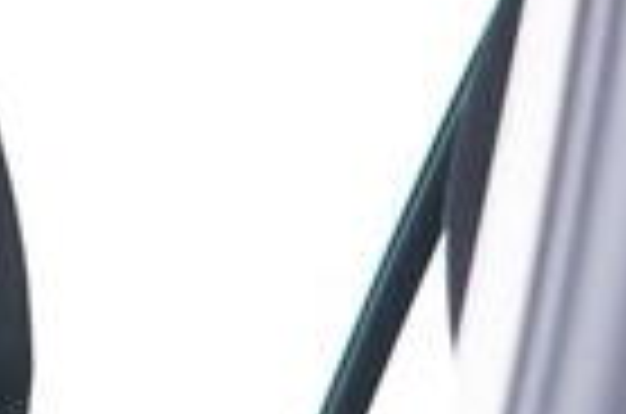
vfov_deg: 4.8
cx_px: -1162
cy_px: 1429
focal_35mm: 266
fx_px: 4615
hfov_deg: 7.0
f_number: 2.8
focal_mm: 24
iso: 320
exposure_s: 1/40
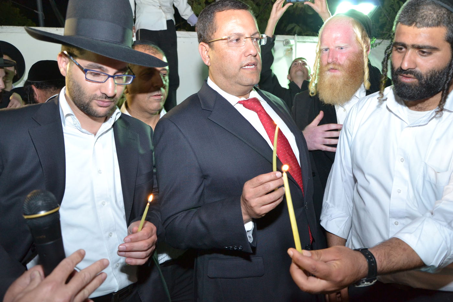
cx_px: 226
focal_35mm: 27
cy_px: 151
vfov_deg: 47.9
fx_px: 340
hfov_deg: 67.4
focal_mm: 18
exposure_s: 1/60
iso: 1100
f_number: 3.5
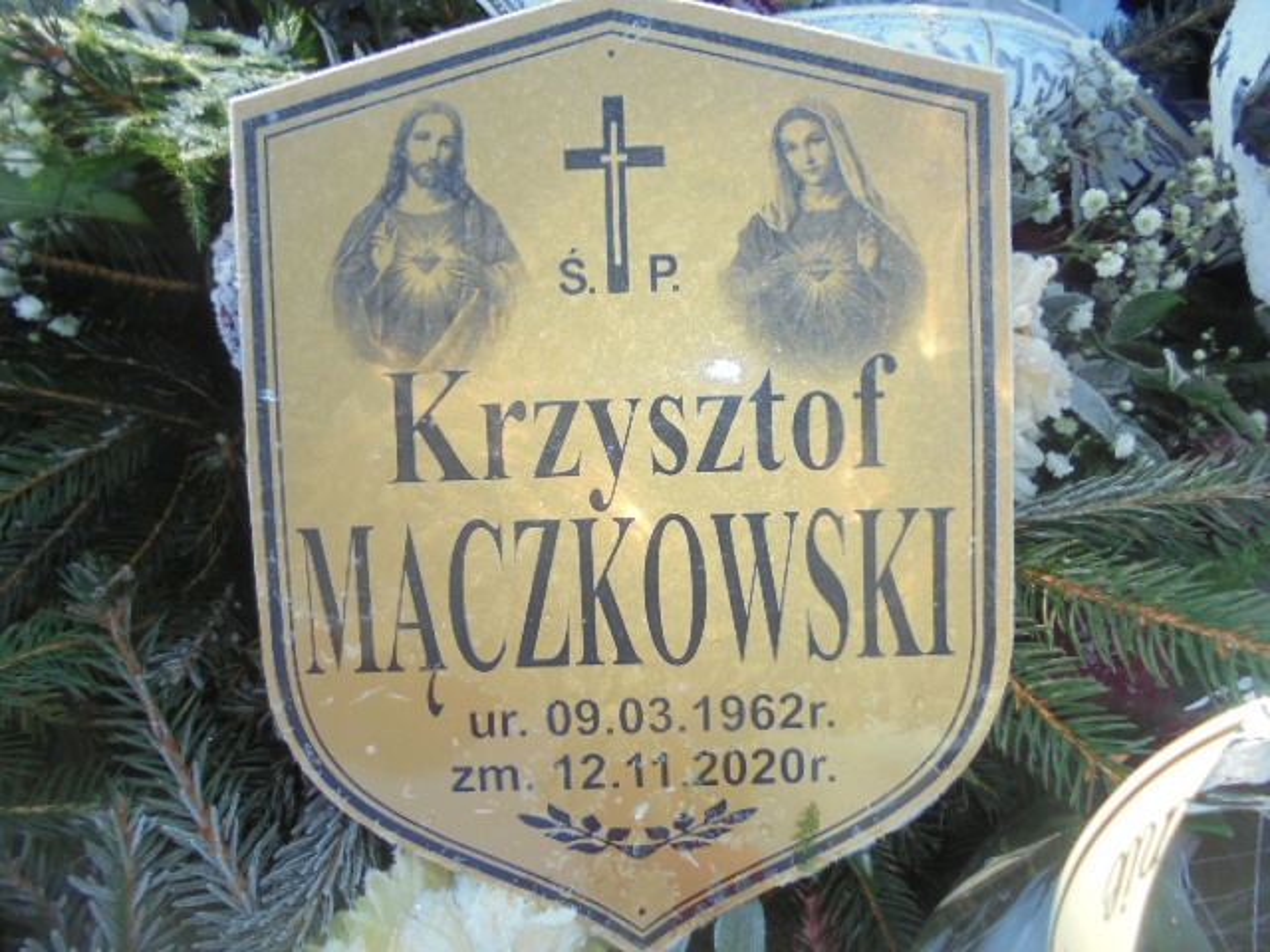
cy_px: 476
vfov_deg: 53.1
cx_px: 635
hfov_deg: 67.3
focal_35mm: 26
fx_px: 954
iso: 100
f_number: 3.5
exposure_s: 1/160
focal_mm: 4.6
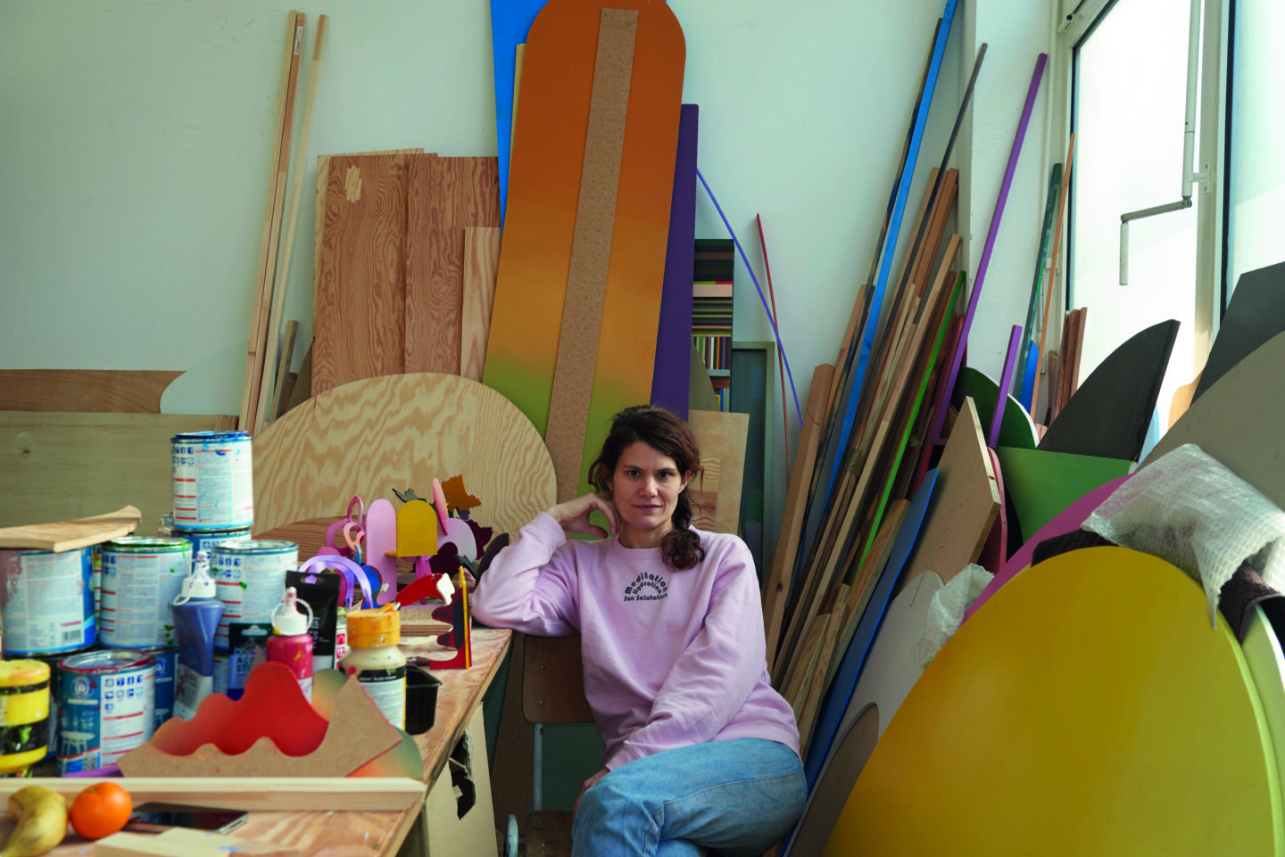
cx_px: 642
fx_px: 1250
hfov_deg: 54.4
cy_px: 428
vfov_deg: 37.9
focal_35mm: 35
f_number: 5.6
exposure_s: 1/125
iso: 800
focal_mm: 35
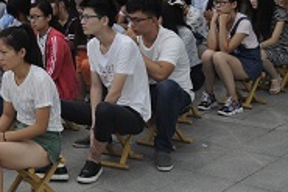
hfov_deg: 22.3
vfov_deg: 15.7
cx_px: -72
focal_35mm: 83
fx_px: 663
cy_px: -54
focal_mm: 24
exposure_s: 1/250
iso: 250
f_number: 10
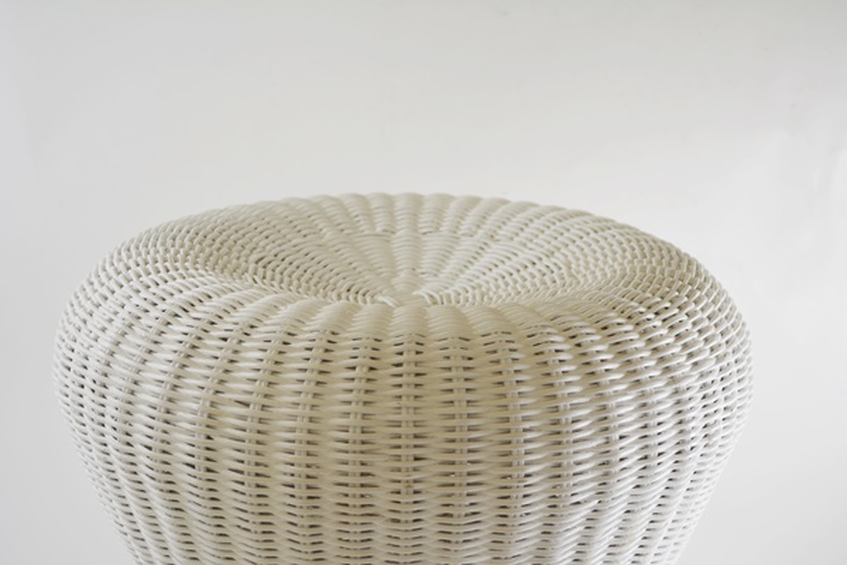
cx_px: 424
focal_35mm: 63
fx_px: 1482
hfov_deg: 31.9
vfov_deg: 21.6
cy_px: 282
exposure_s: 1/160
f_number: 5.6
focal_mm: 42
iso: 200
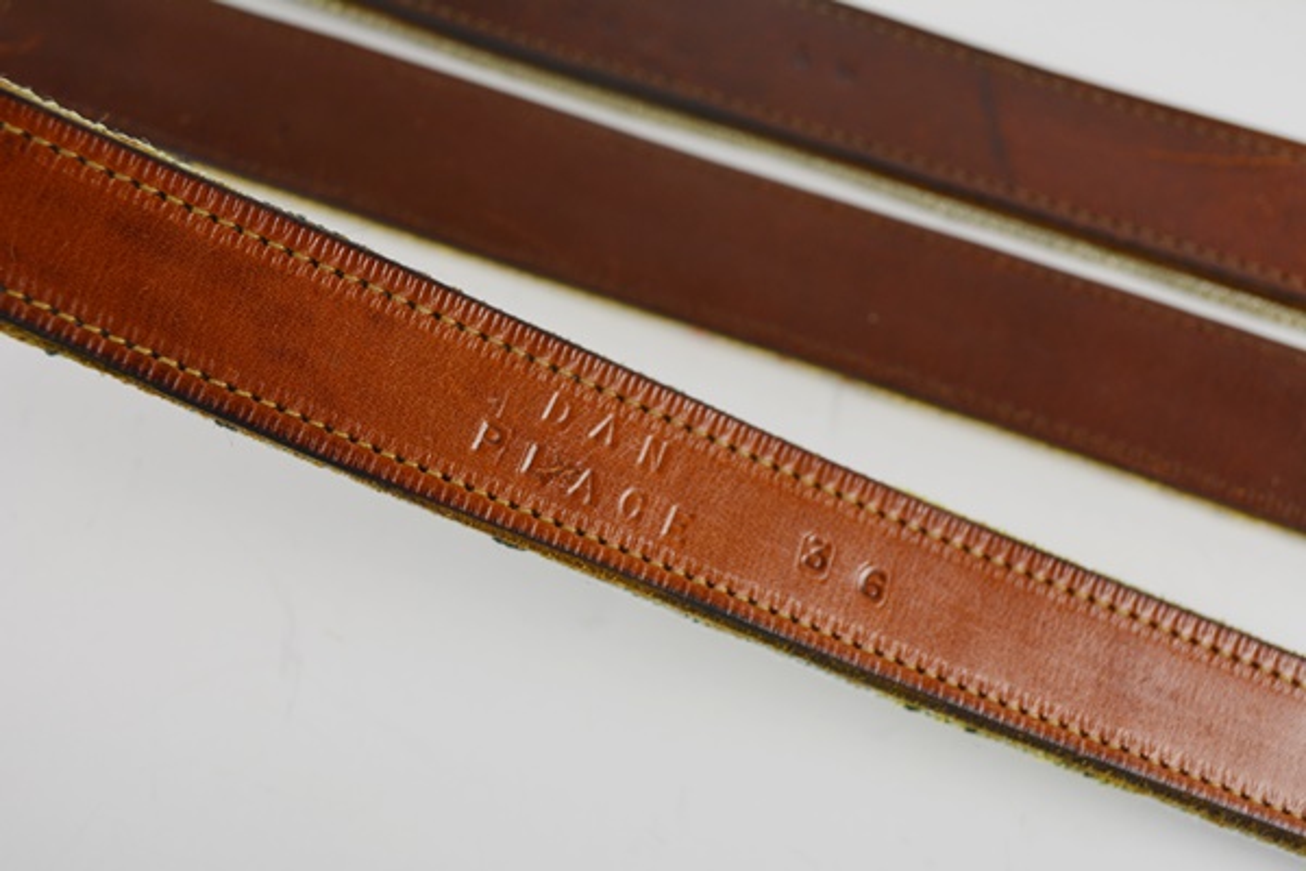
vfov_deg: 28.1
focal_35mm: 48
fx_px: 1741
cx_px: 653
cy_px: 436
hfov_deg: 41.1
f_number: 5.6
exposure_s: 1/125
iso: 200
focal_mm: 32
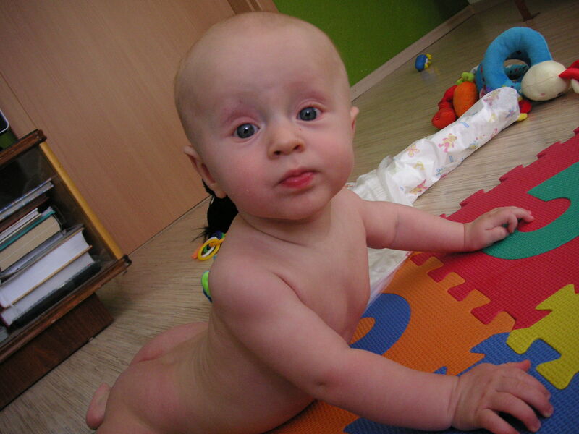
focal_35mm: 37
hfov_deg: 50.1
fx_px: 619
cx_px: 290
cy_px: 217
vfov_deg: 38.7
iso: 100
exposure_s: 1/45
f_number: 2.8
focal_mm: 6.1
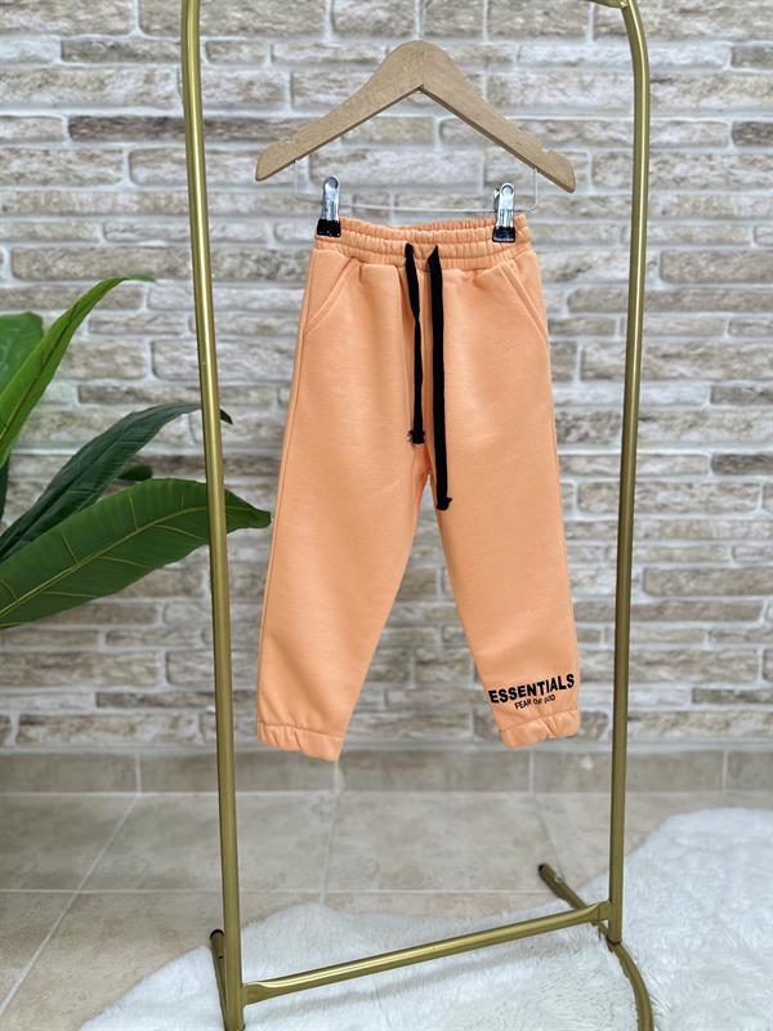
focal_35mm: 24
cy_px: 516
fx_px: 715
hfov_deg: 56.8
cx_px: 386
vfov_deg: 71.6
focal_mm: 6.86
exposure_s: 1/100
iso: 80
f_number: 1.78
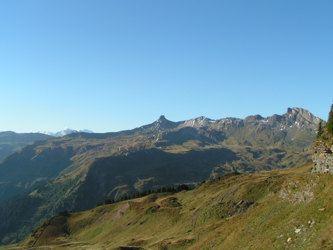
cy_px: 118
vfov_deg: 35.1
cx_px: 166
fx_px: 394
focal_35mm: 41
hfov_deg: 45.8
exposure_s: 1/320
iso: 50
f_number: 5.6
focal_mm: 5.8
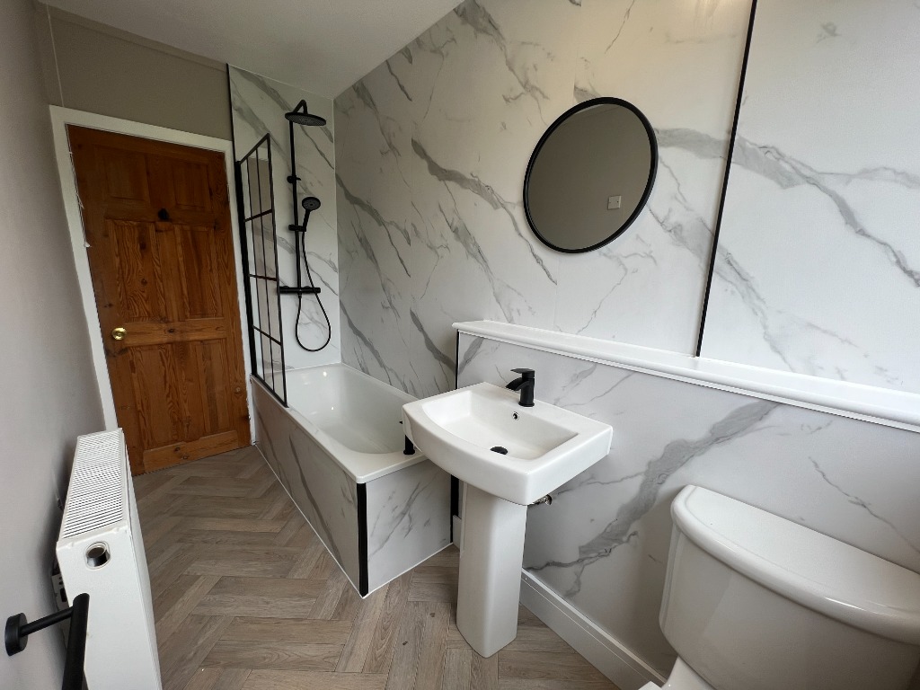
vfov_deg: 89.9
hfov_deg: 106.2
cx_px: 460
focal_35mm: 13
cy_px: 345
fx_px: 346
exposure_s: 1/149
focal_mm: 1.57
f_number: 1.8
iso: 32
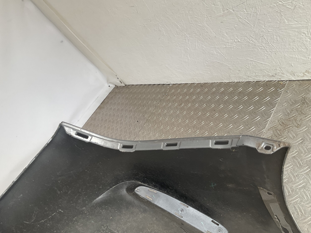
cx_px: 158
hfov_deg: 60.0
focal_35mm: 30
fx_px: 270
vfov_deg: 46.8
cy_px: 119
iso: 32
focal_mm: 3
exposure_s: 1/120
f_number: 1.8
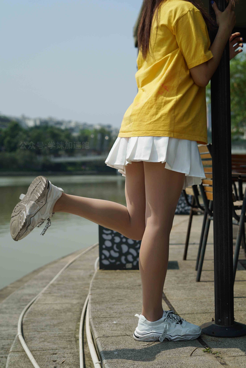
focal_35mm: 50
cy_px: 184
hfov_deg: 27.0
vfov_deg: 39.6
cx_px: 123
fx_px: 512
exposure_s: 1/2000
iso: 100
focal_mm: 50
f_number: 4
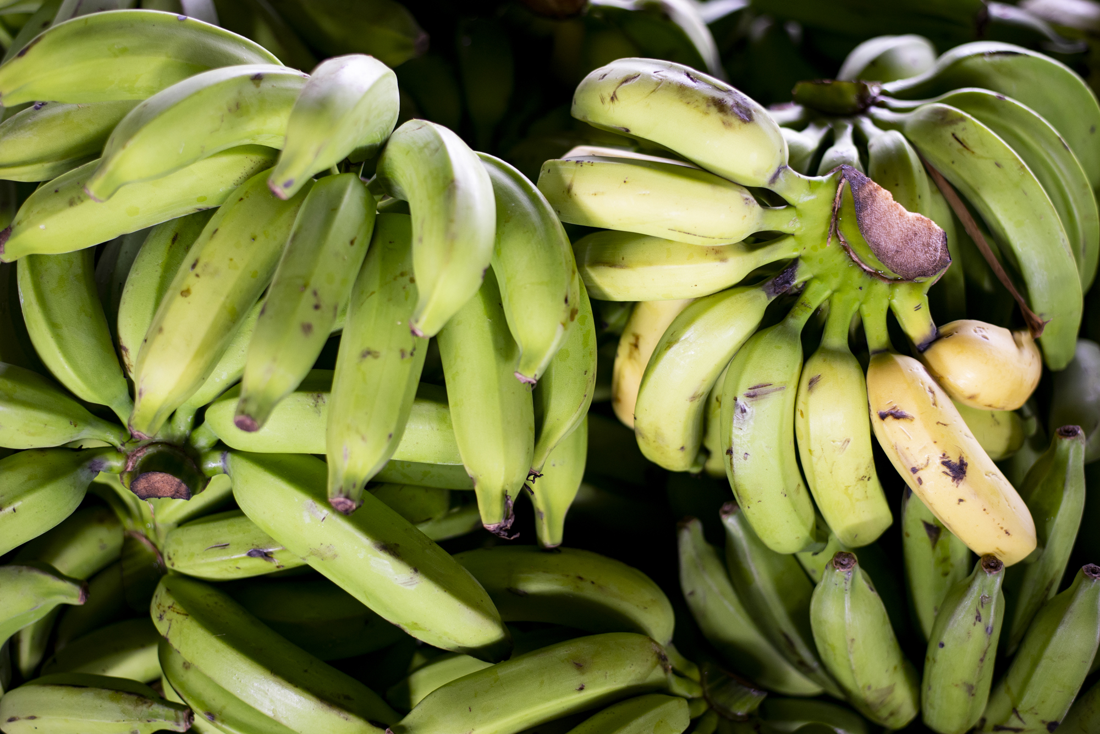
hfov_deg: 39.6
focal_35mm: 50
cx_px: 550
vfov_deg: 27.0
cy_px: 367
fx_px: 1528
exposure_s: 1/200
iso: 800
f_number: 2.2
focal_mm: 50
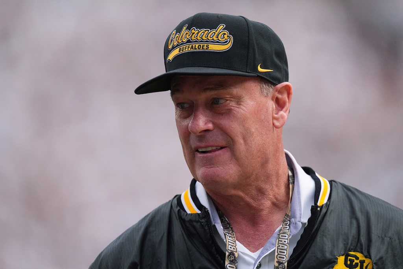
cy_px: 134
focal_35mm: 600
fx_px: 6717
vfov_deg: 2.3
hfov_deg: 3.4
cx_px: 202
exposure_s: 1/10000
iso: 5000
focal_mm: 600
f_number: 4
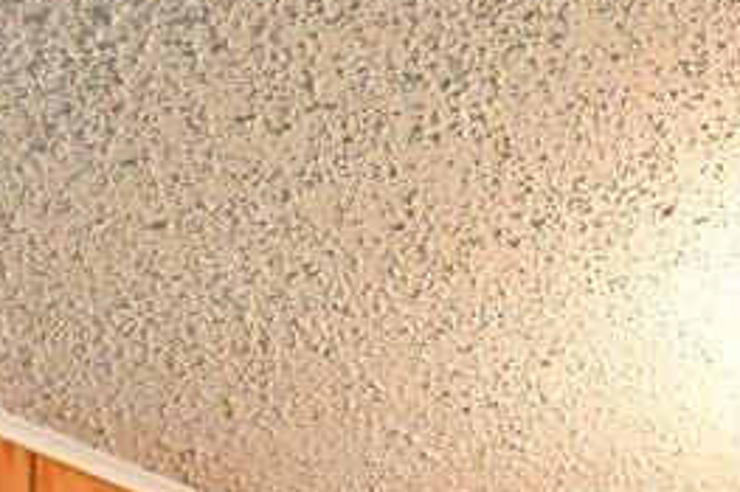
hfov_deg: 18.5
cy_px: 1764
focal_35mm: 109
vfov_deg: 8.6
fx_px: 2239
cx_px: 115
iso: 2500
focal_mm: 14
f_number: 3.2
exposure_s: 1/40
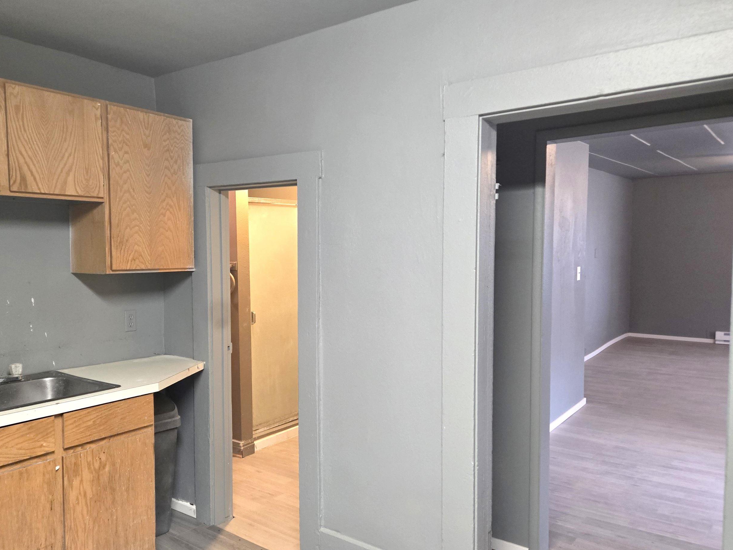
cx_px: 300
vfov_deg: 48.2
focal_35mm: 29
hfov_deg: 61.2
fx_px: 614
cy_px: 303
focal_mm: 5.4
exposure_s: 1/30
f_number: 1.8
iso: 400
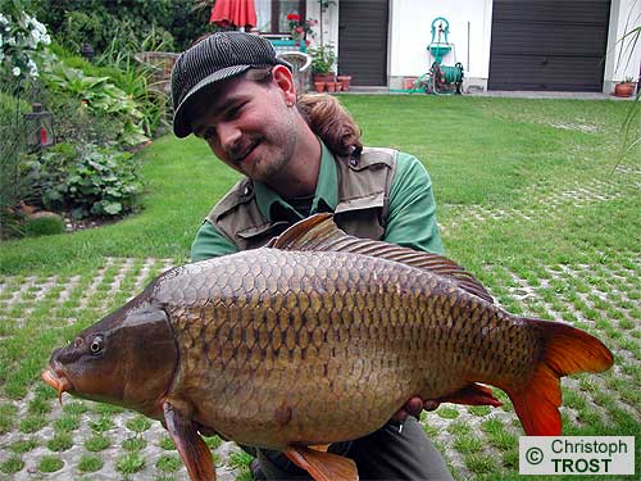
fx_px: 704
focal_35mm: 38
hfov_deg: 49.0
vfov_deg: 37.7
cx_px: 320
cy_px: 240
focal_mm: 8
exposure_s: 1/324
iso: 100
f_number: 2.8
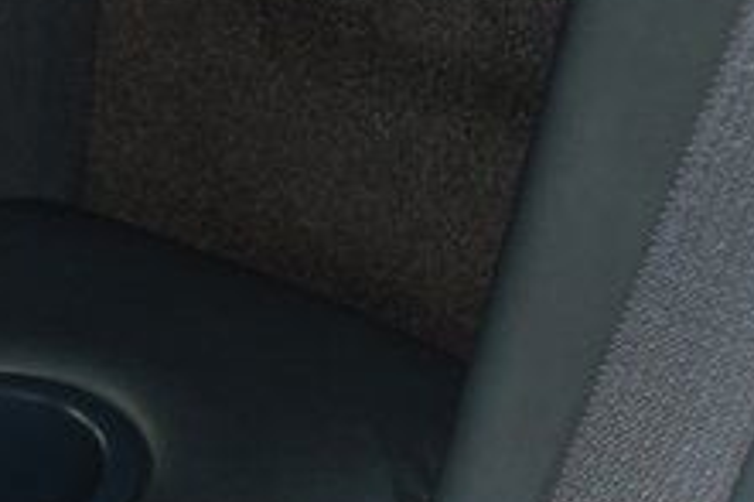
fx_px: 2458
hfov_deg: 16.8
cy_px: 623
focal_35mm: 117
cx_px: -126
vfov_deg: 11.4
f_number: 3.8
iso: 2200
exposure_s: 1/20
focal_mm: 27
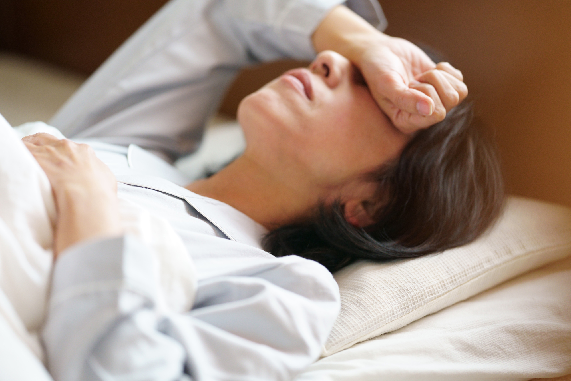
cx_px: 286
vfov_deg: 10.2
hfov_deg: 15.2
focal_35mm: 135
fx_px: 2141
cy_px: 190
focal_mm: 135
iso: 1000
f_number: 1.8
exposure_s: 1/160
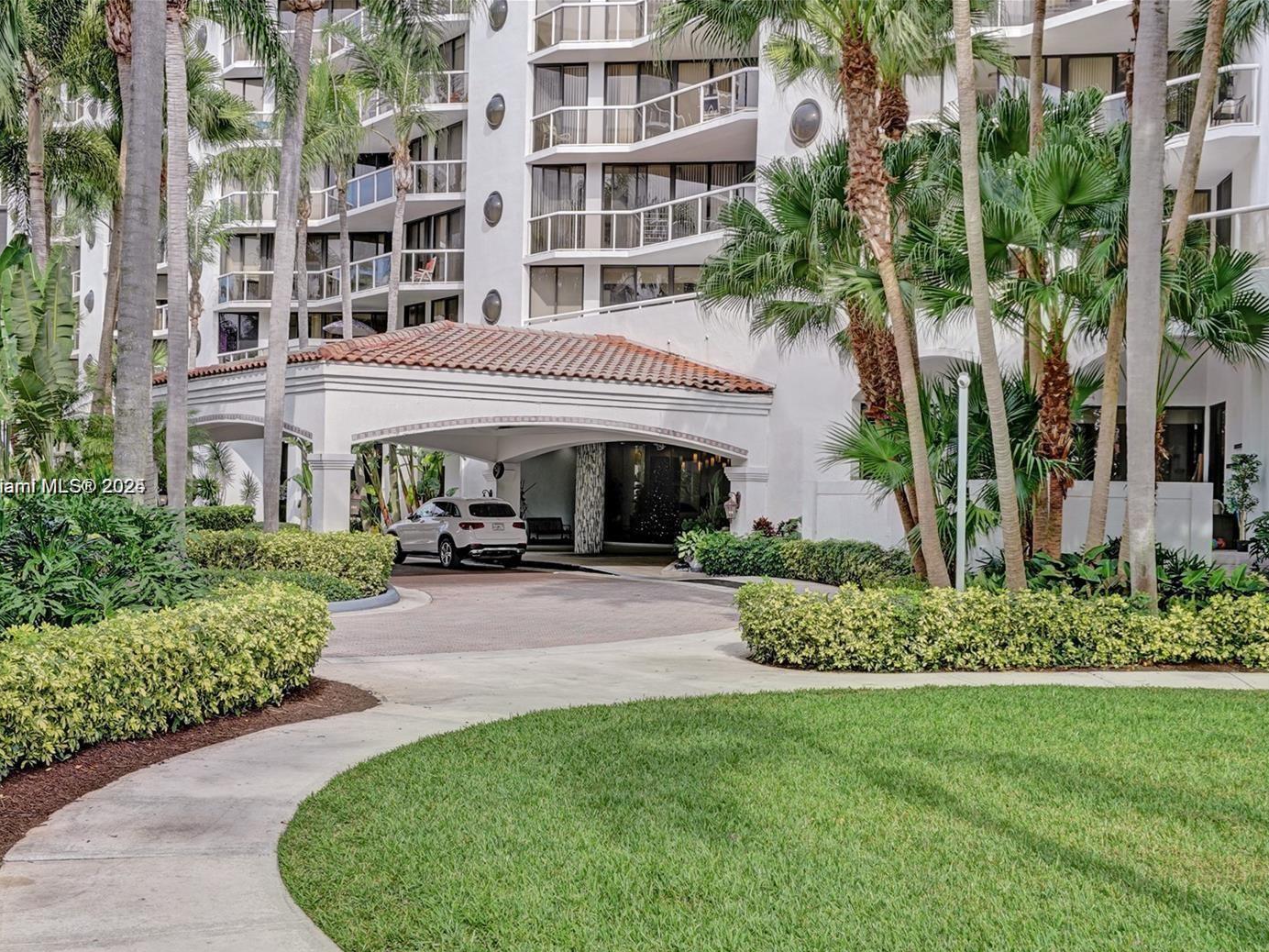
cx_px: 586
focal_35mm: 40
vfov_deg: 36.0
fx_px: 1466
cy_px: 488
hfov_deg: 46.8
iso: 100
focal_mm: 24
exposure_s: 1/200
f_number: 6.3
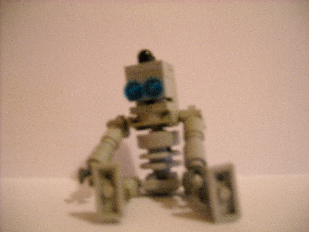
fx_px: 312
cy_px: 116
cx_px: 154
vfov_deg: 40.7
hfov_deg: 52.6
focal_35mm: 35
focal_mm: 5.7
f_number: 2.8
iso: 475
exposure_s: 1/8
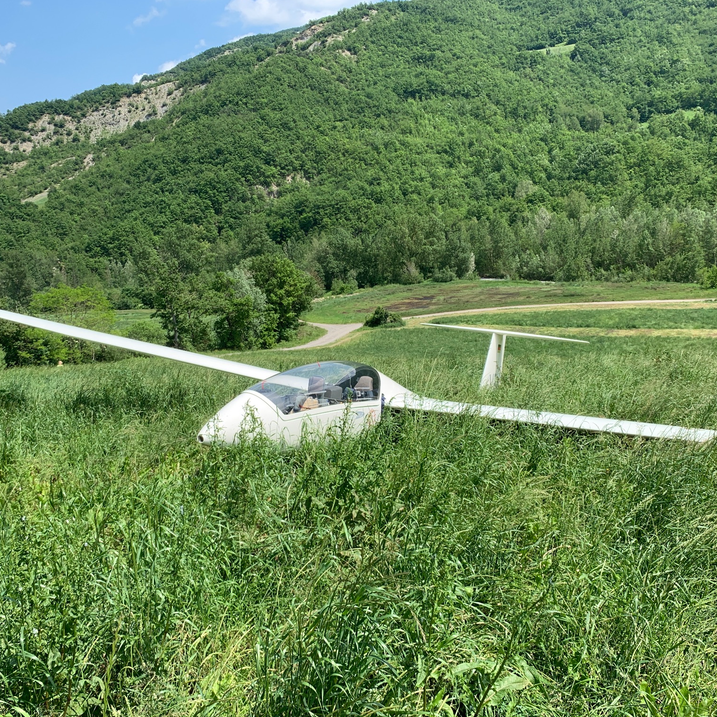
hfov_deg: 52.5
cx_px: 345
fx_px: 726
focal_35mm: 31
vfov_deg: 52.5
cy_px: 359
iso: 25
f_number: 1.8
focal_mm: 4.25
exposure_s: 1/1585
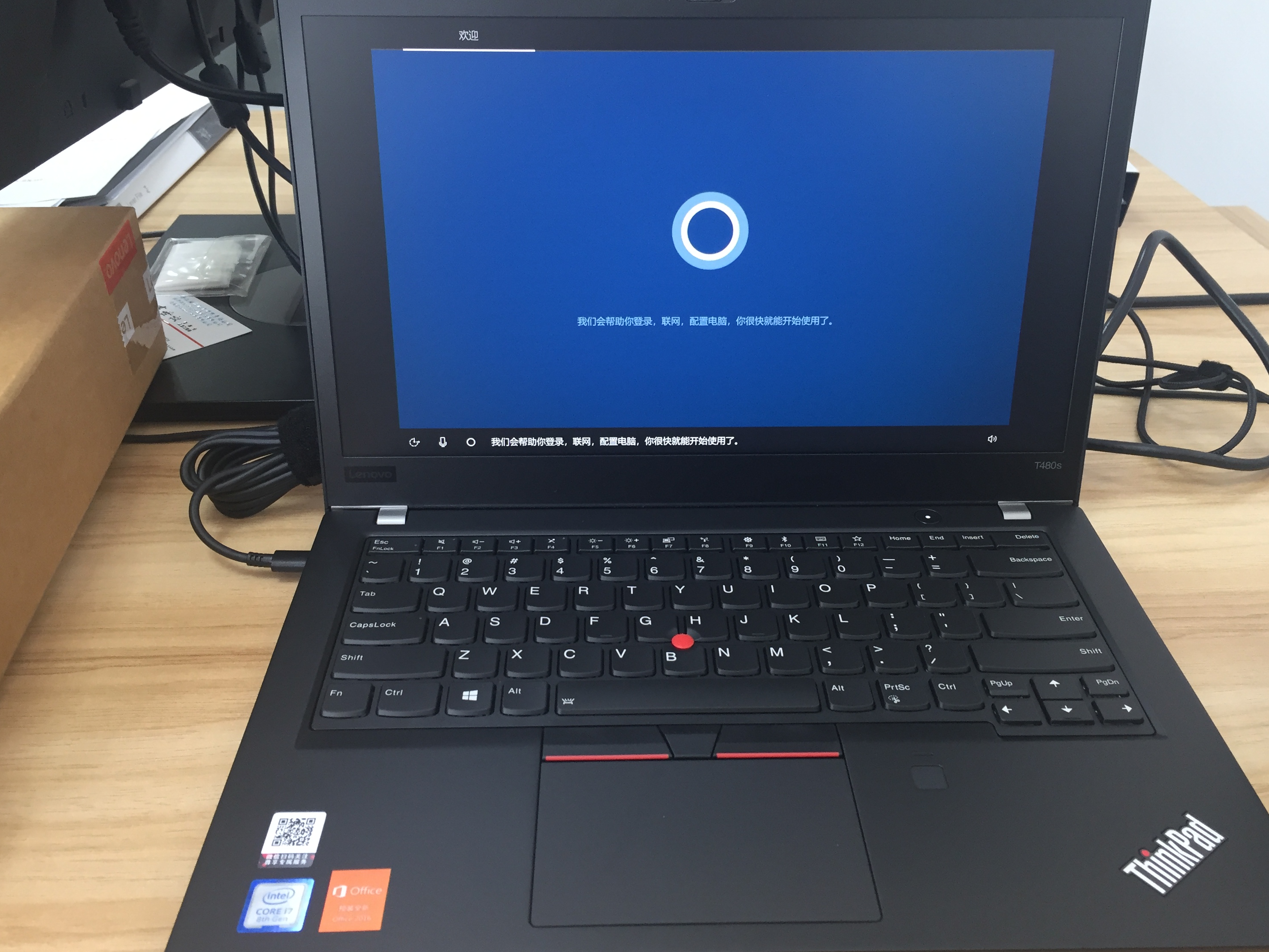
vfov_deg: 44.2
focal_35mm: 32
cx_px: 642
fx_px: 1173
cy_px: 475
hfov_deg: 56.8
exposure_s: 1/33
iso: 100
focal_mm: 4.15
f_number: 2.2
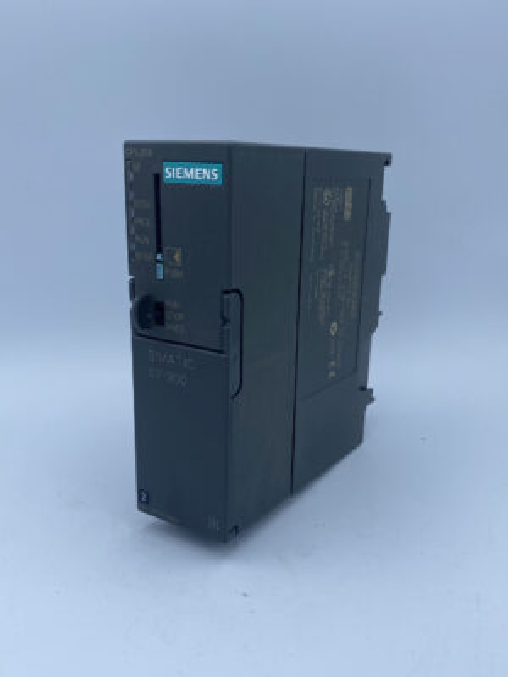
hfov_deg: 53.1
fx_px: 509
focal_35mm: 26
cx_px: 254
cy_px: 338
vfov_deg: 67.3
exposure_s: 1/1147
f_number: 1.8
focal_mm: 4.25
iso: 32
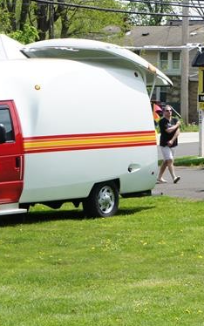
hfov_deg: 7.0
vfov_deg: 11.4
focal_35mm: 184
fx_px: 1636
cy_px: 81
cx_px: 295
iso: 320
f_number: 13
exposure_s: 1/250
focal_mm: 44
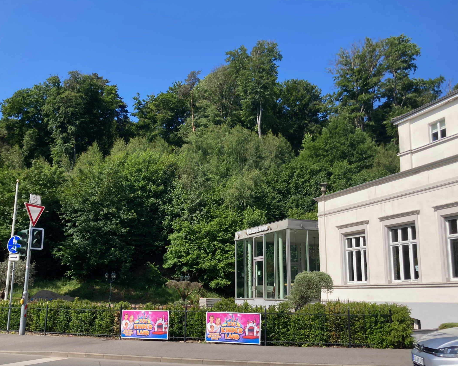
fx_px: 447
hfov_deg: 54.1
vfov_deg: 44.5
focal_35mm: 33
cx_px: 250
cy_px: 205
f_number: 1.8
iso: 20
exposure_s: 1/2288
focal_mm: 3.99
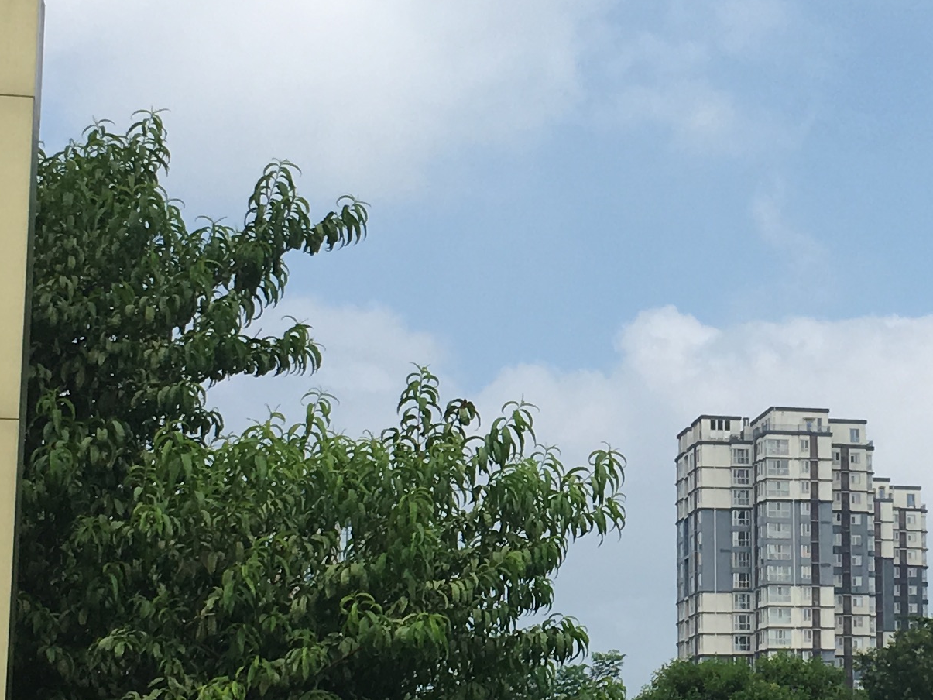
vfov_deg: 15.2
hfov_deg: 19.9
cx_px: 828
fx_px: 2615
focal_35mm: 97
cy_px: 417
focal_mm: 4.15
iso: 25
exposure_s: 1/1923
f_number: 2.2
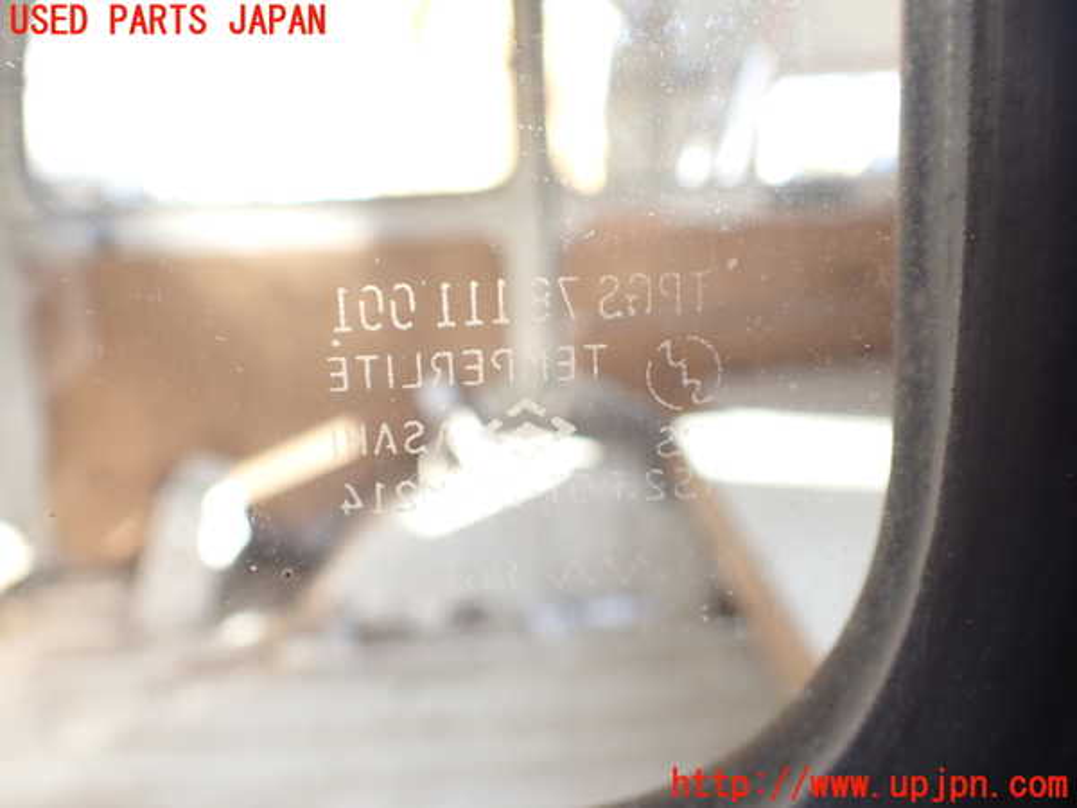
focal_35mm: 30
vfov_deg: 46.8
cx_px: 538
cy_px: 404
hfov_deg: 60.0
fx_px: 933
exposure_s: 1/125
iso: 125
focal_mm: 5.4
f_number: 2.3
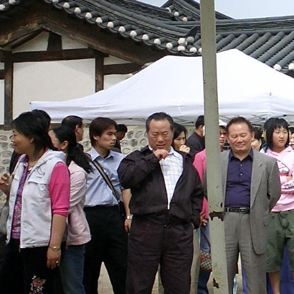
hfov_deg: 18.4
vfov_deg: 19.7
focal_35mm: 88
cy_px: 158
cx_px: 383
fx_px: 846
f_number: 3.5
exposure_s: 1/800
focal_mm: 5.6
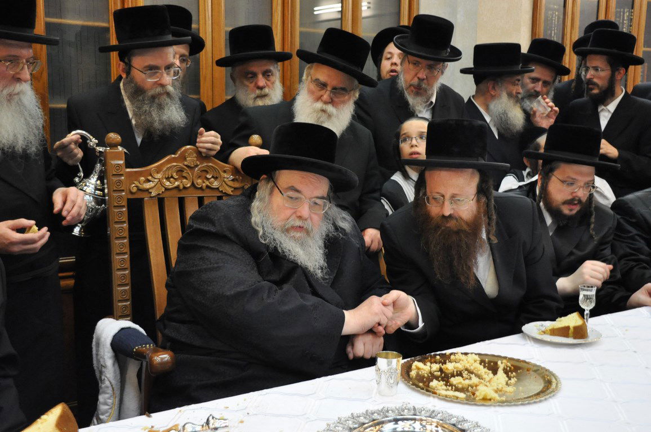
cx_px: 326
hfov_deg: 43.6
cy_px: 216
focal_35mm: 45
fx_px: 813
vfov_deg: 29.8
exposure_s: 1/160
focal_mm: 30
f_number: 4.5
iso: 2000
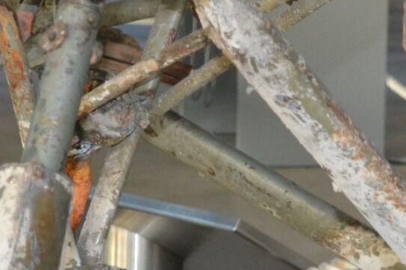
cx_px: 658
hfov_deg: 7.7
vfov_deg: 5.2
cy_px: 374
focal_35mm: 260
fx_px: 2930
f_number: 5.3
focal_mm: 46
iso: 1800
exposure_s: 1/60
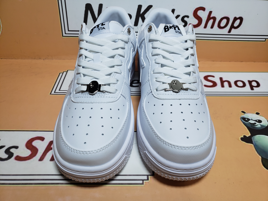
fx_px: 201
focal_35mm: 26
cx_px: 134
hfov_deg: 67.3
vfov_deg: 53.1
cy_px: 100
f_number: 1.5
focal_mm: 4.3
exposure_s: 1/942
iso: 50
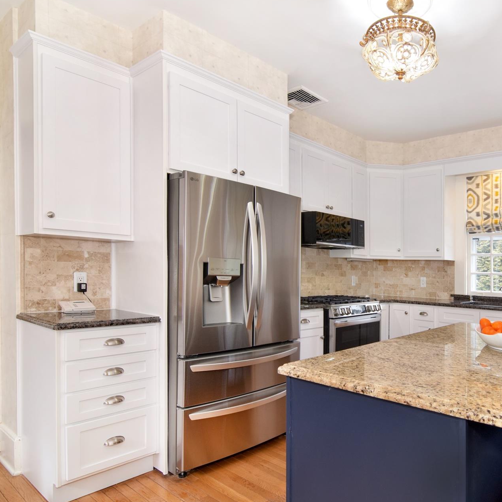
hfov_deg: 64.1
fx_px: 372
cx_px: 373
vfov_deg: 68.0
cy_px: 259
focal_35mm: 23
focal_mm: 11
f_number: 8
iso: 640
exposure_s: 1/80
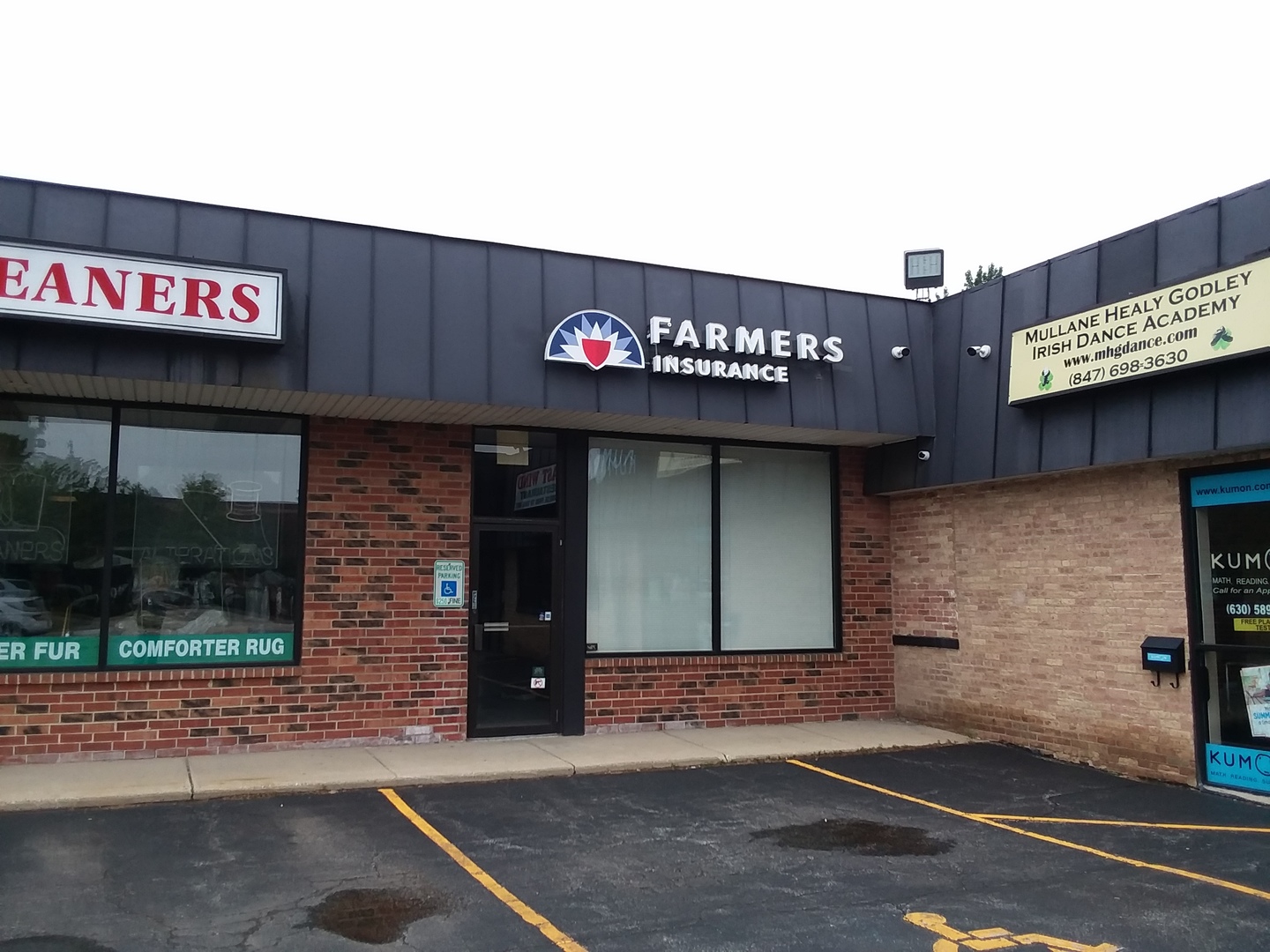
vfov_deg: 48.2
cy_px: 476
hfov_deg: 61.7
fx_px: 1064
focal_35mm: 29
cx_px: 635
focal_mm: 2.47
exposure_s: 1/1030
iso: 40
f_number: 1.9
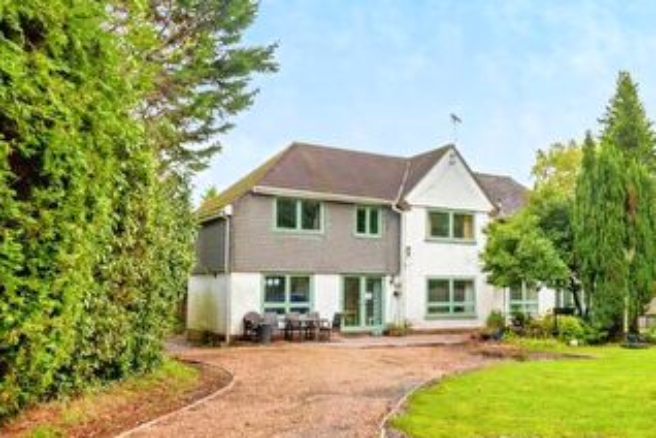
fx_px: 601
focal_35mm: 33
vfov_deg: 39.8
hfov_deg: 56.8
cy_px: 268
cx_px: 394
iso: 320
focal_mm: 10
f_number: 7.1
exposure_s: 1/400
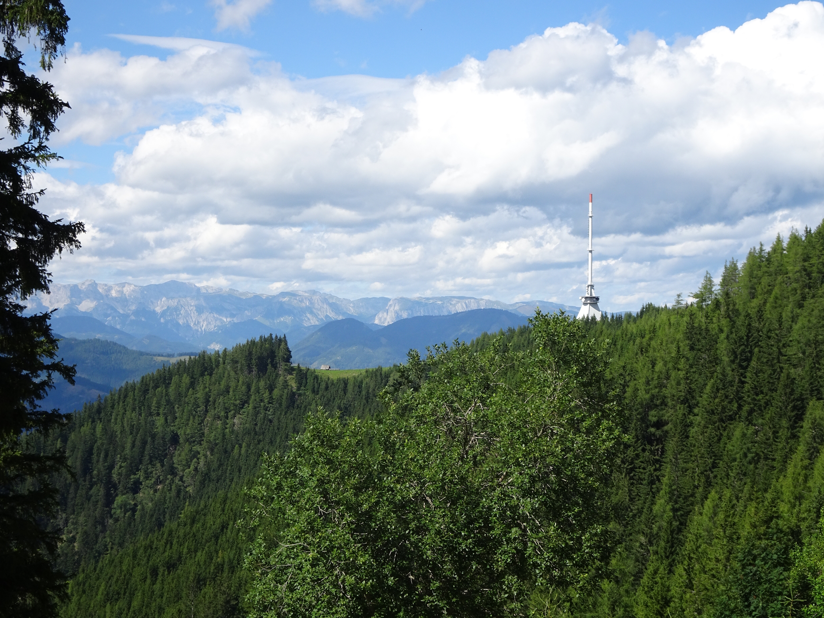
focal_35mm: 62
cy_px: 309
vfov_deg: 23.7
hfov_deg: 31.2
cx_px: 412
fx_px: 1476
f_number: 4.5
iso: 80
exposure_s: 1/500
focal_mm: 10.59
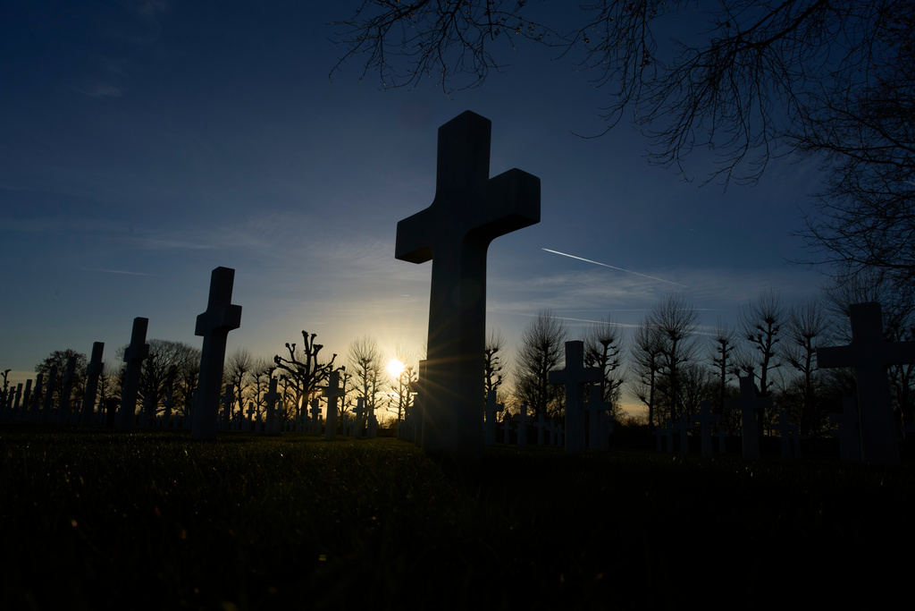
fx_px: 610
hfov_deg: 73.7
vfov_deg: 53.1
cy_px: 306
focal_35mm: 24
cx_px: 458
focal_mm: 24
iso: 320
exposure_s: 1/800
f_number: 16
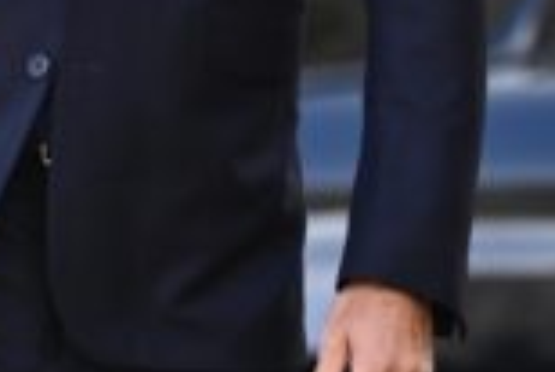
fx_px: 23486
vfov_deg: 0.9
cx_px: 488
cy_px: -253
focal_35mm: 1522
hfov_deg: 1.4
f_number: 7.1
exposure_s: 1/1000
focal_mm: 380
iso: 1600
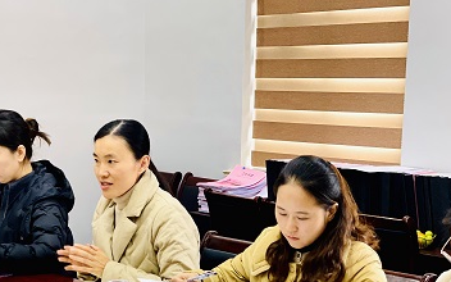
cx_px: 178
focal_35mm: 97
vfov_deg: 13.3
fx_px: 1192
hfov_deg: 21.4
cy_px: 270
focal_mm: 6
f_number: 2
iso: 200
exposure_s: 1/33
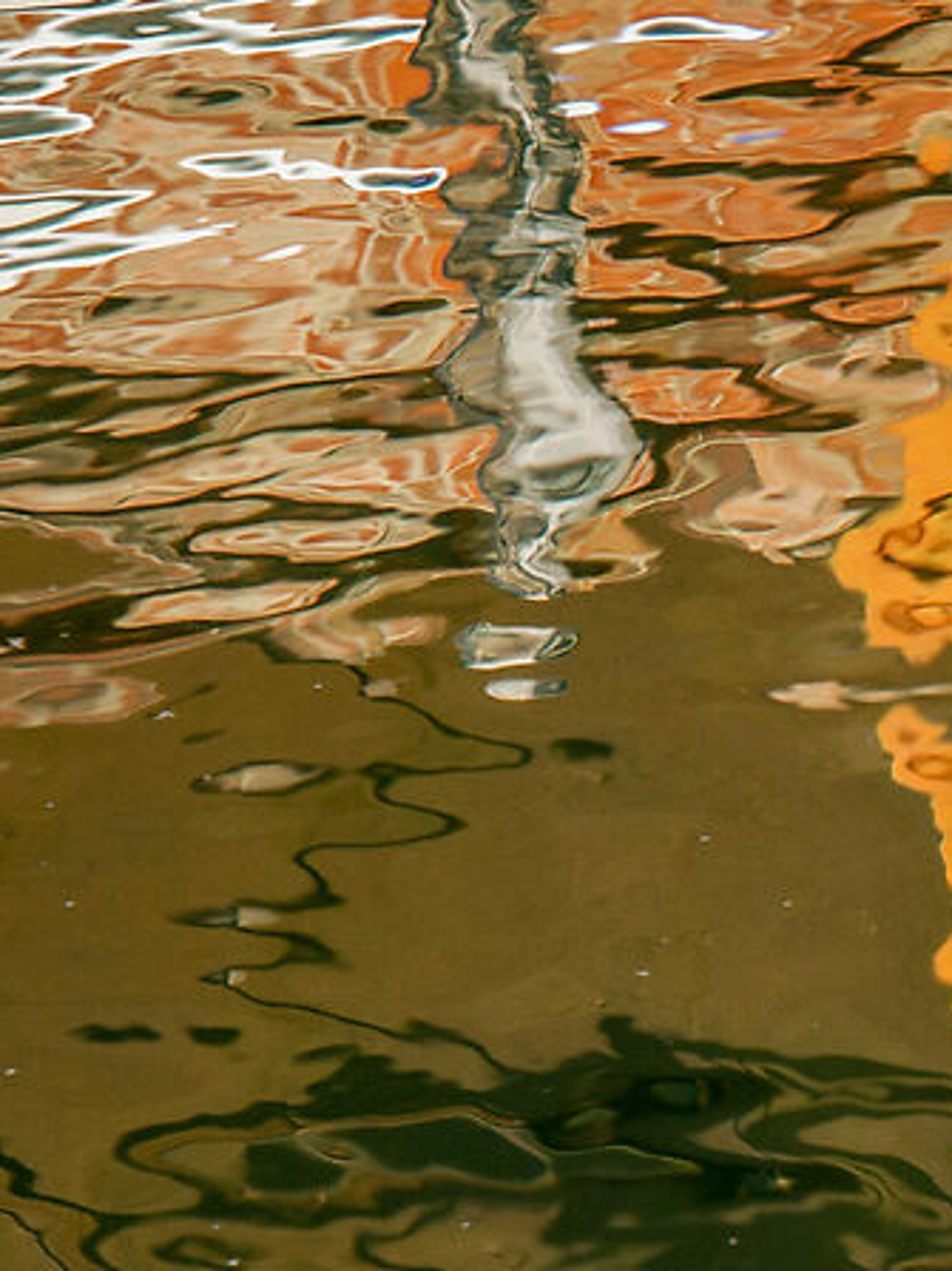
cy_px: 1592
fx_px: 15152
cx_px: 2106
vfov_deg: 4.8
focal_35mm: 413
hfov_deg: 3.6
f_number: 8
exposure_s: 1/100
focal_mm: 80
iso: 200
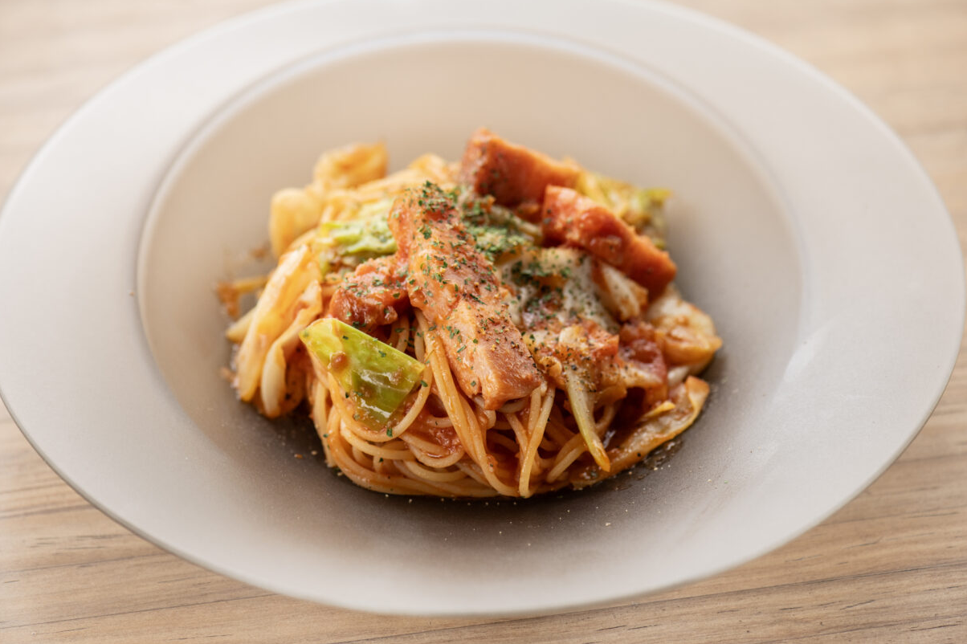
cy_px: 322
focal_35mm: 106
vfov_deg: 12.9
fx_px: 2846
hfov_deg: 19.3
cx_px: 480
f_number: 5.6
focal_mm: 105
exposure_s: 1/250
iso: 400
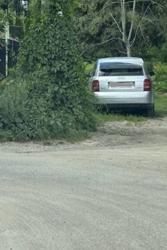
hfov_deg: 10.2
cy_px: 85
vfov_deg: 15.4
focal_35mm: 133
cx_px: -3
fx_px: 925
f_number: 1.78
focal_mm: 6.86
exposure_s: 1/810
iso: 64
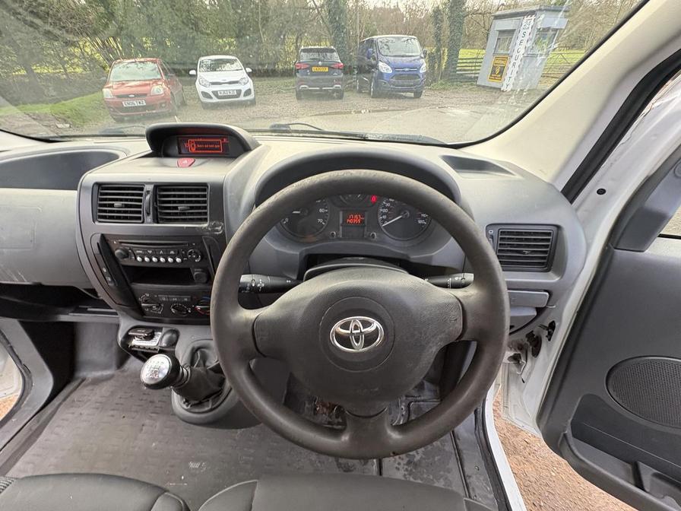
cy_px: 256
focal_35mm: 14
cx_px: 340
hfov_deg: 102.1
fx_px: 275
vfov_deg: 85.7
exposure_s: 1/99
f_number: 2.2
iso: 160
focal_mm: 2.22
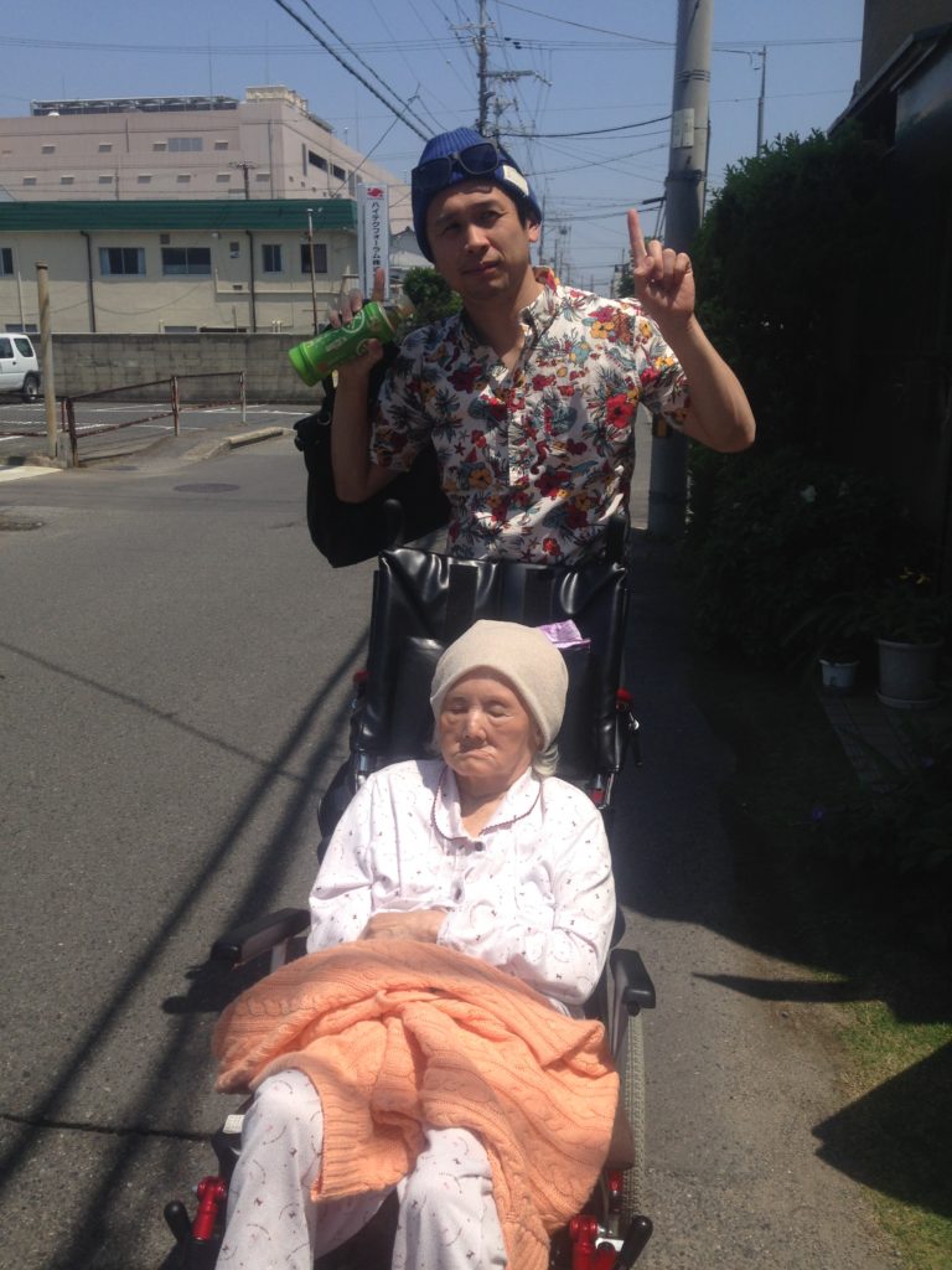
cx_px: 476
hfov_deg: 42.9
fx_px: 1210
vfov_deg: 55.4
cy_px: 635
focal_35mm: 33
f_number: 2.4
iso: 50
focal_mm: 4.12
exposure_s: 1/2008
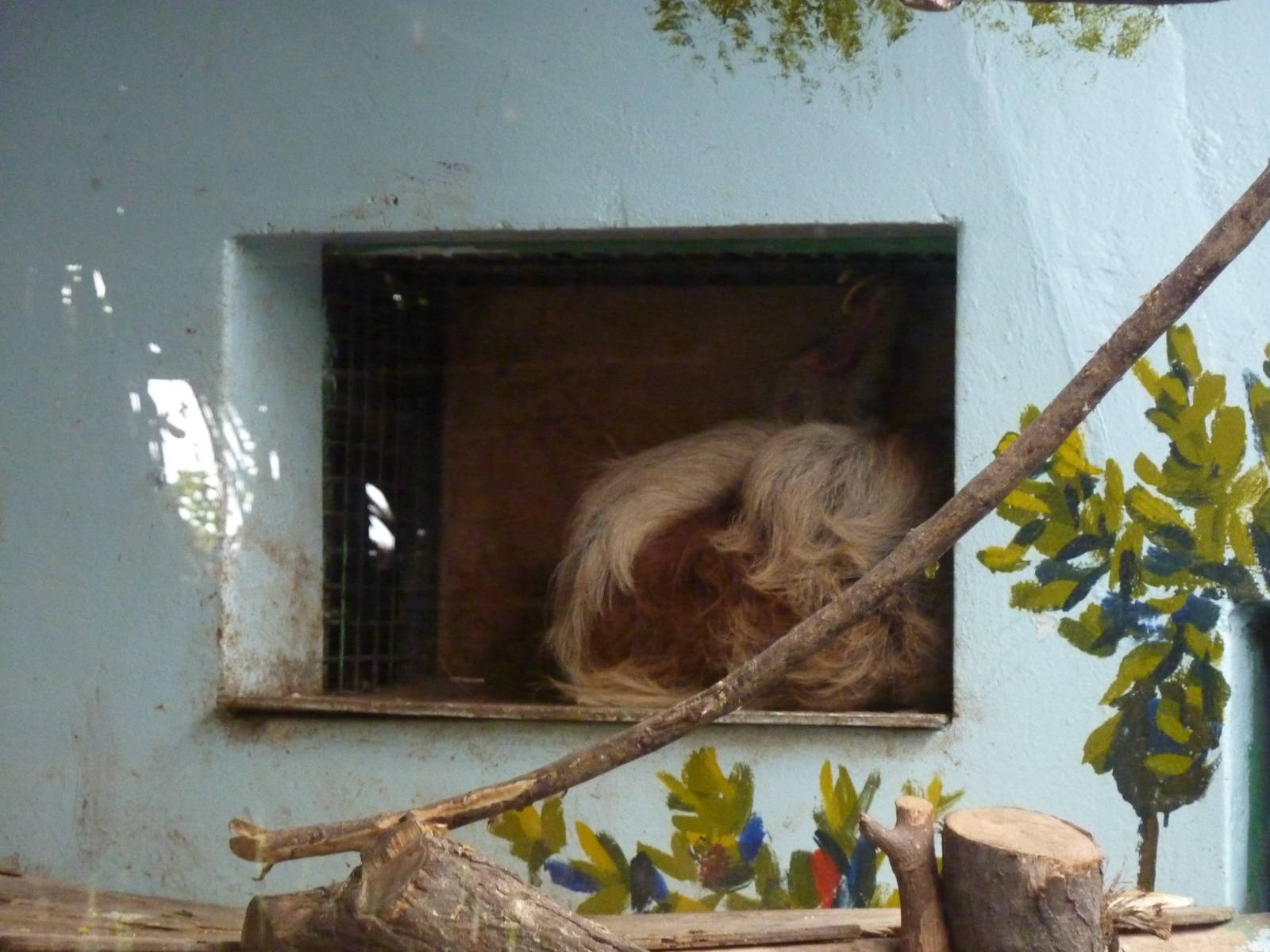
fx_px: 6200
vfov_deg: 8.8
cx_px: 635
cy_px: 476
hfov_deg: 11.7
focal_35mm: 169
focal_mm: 27.8
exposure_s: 1/25
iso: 800
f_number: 4.5
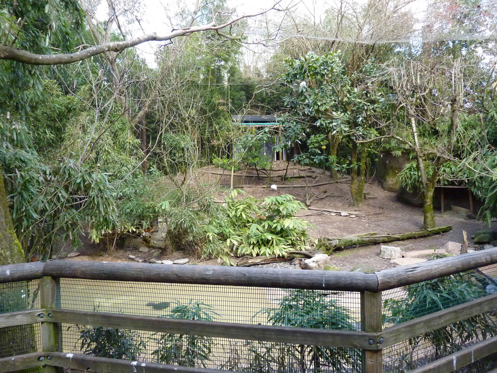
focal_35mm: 25
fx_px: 359
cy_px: 186
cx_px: 248
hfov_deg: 69.4
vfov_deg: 54.9
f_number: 3.3
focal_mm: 4.1
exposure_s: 1/320
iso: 400
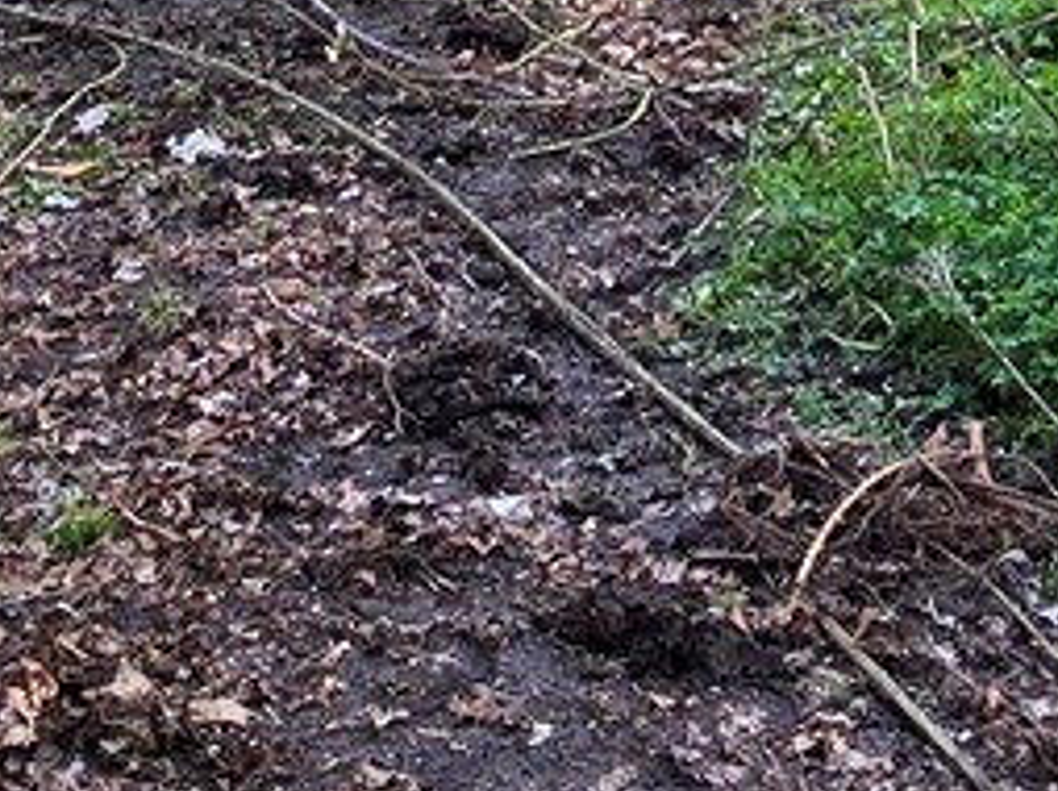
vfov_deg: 14.6
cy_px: -828
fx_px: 2504
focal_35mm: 82
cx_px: 979
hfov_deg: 23.2
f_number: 2.2
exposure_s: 1/244
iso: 50
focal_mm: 2.2
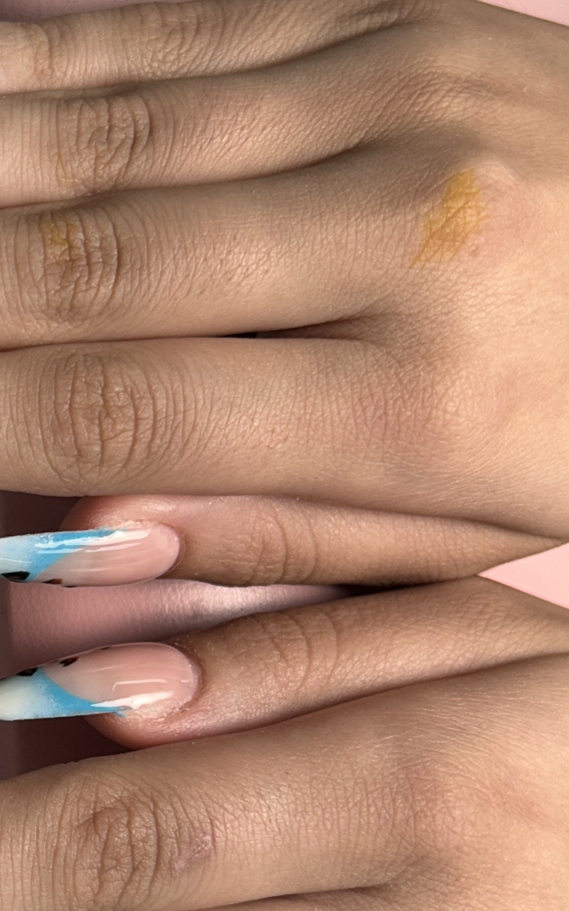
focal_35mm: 61
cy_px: 552
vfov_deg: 33.4
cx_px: -80
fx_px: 1513
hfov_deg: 20.2
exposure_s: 1/120
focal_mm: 5.7
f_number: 1.5
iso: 40
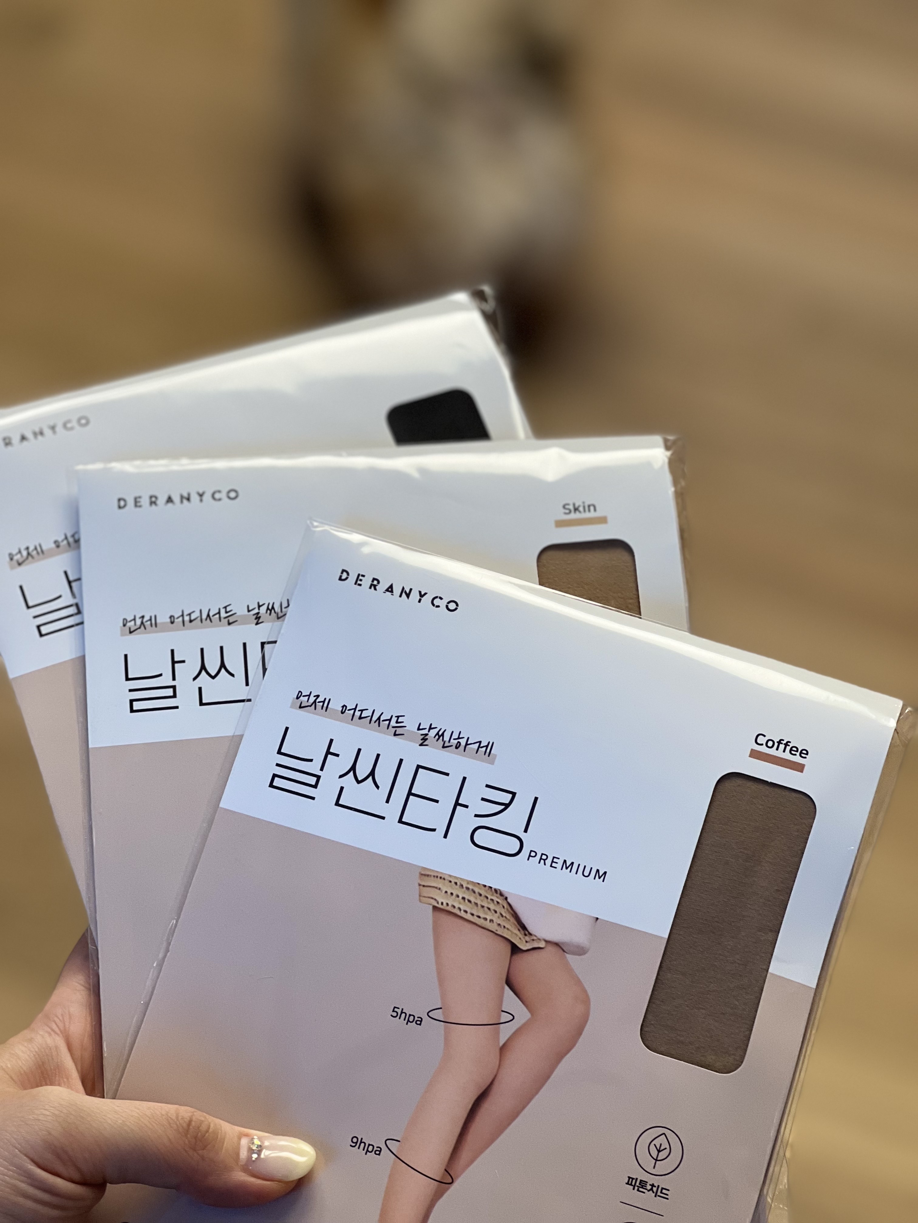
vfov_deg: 25.3
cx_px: 459
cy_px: 612
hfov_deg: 19.1
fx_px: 2723
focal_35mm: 77
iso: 100
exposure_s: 1/120
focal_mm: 9
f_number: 2.8
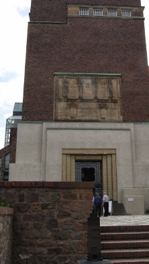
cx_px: 91
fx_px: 323
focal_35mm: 46
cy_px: 70
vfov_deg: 43.3
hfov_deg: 25.9
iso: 100
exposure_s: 1/125
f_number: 10
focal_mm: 18
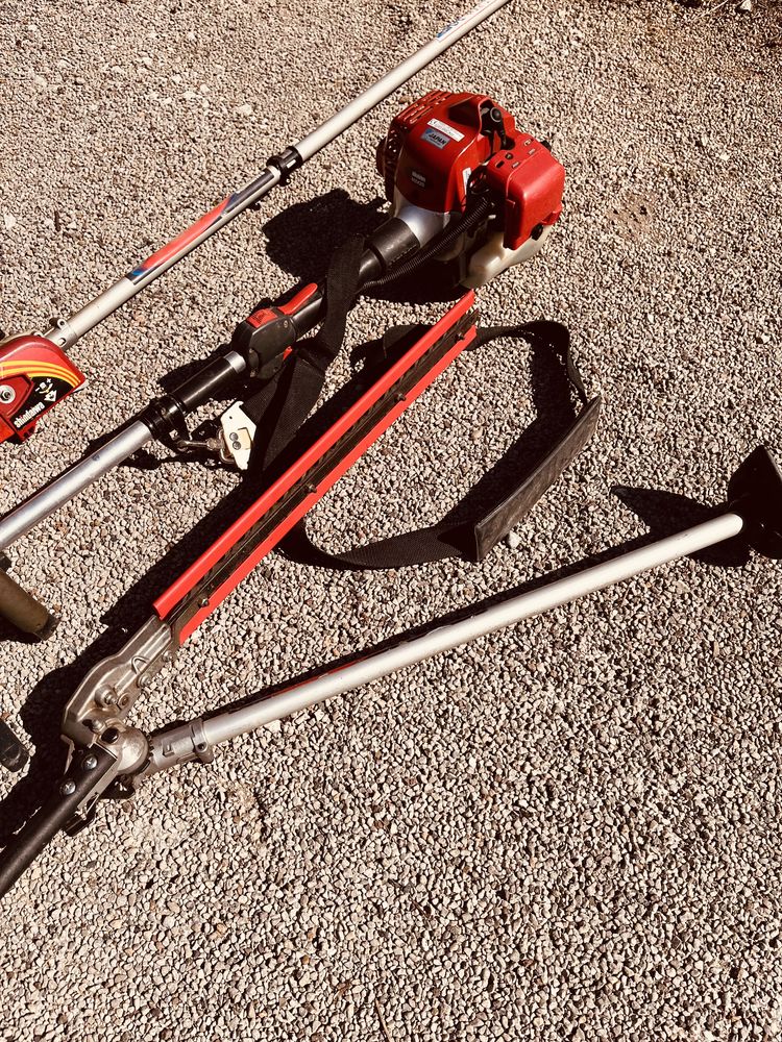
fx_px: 783
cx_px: 391
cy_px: 521
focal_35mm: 26
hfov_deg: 53.1
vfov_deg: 67.3
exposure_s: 1/4149
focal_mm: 5.1
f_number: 1.6
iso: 50
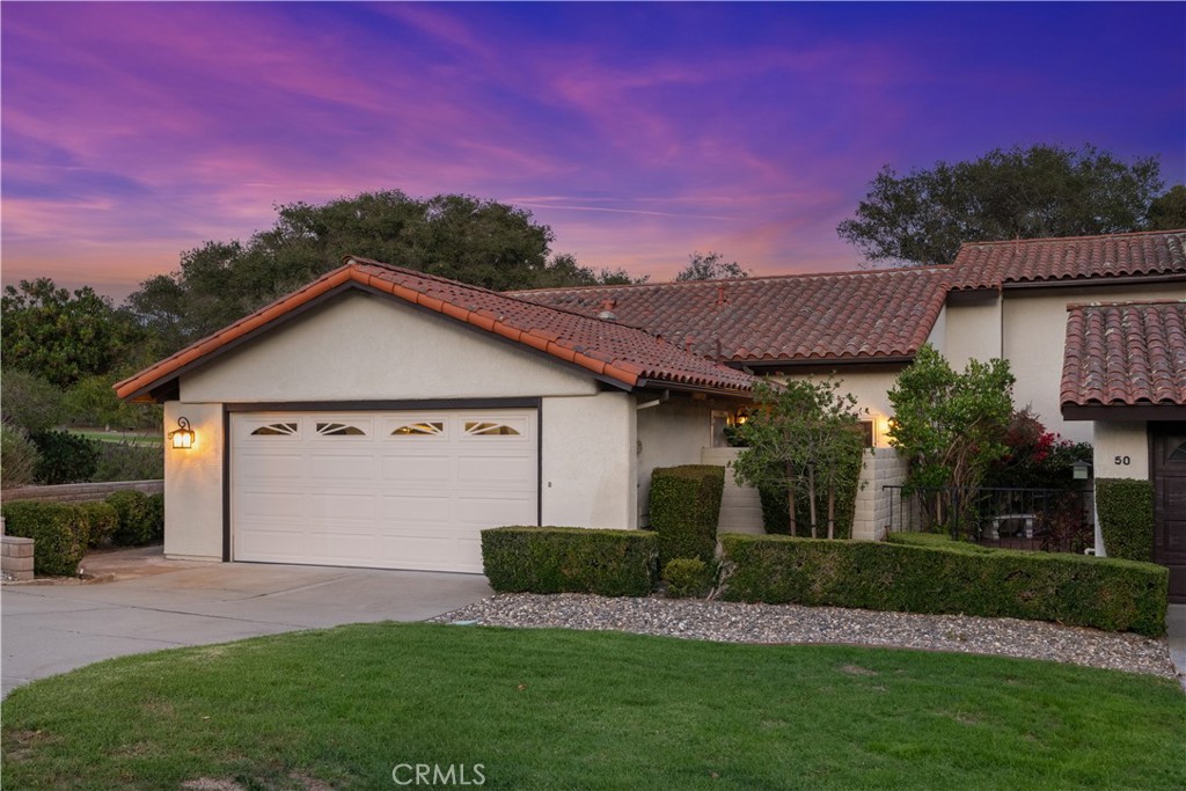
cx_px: 593
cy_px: 396
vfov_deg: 37.9
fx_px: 1153
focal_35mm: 35
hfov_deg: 54.4
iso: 1000
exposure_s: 1/5
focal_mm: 35
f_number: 8
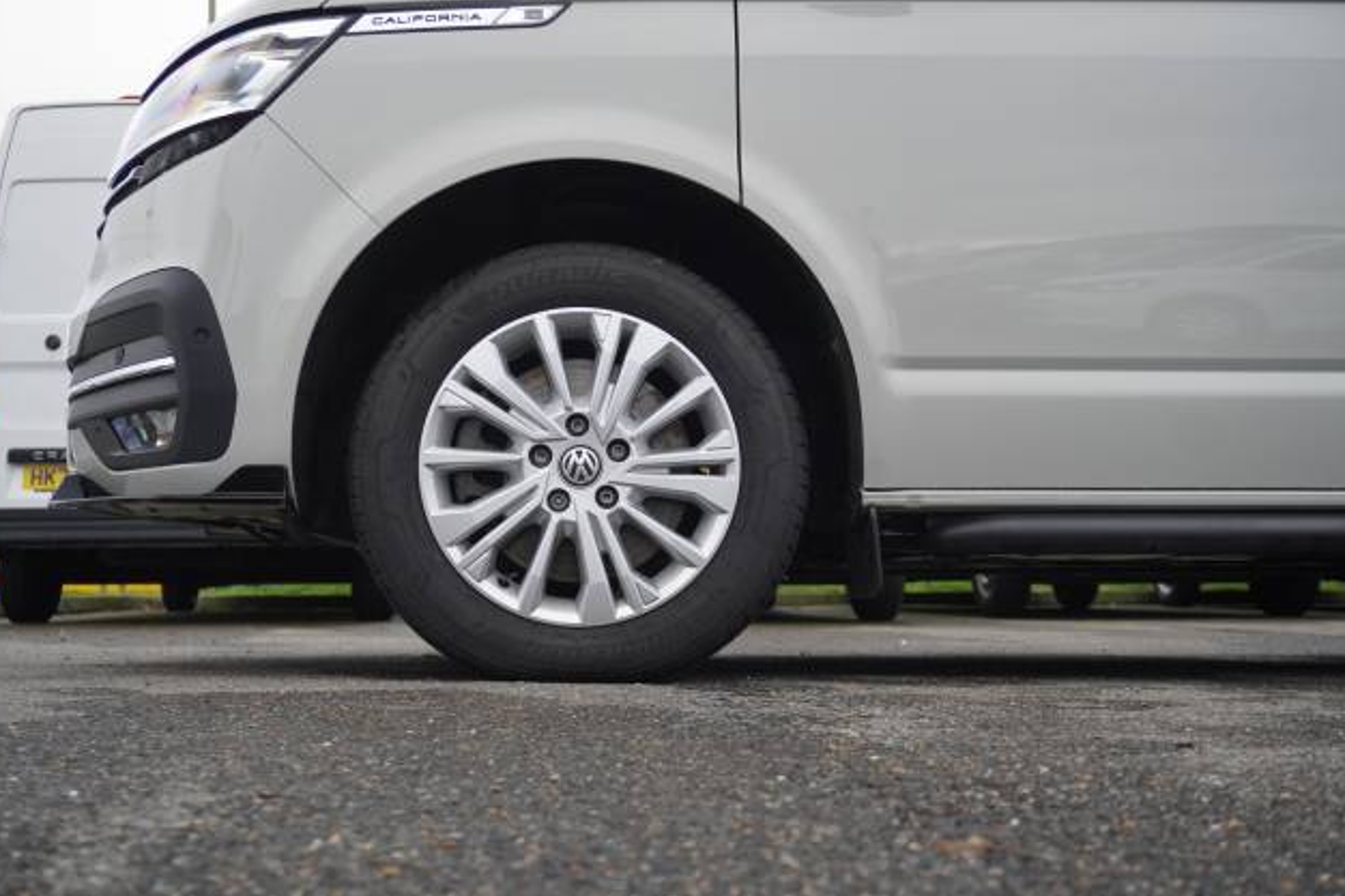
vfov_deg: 29.2
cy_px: 440
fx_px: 1718
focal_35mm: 46
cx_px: 662
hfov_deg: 42.8
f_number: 4.5
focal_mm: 30
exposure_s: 1/200
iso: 1600
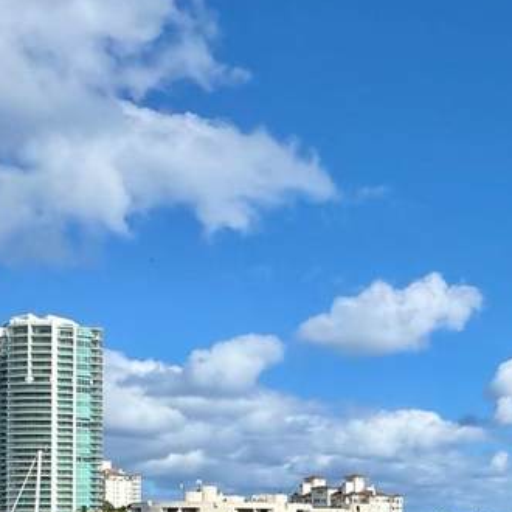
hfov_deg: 32.1
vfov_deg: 32.1
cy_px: 531
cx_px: 532
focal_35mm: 48
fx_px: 803
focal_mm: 2.22
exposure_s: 1/3546
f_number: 2.2
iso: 50
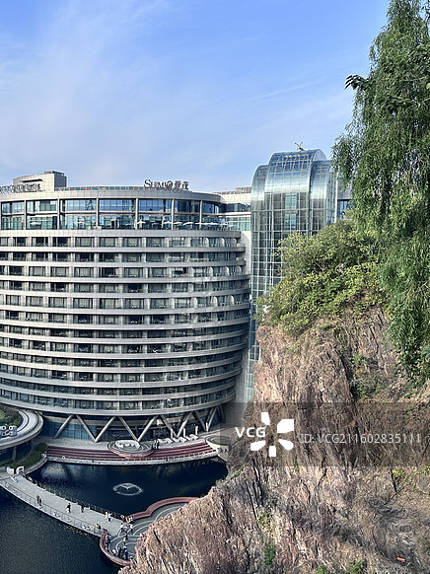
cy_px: 279
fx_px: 547
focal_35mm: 33
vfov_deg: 55.4
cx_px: 45
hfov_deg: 39.9
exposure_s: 1/2203
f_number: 1.78
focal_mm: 6.86
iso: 80
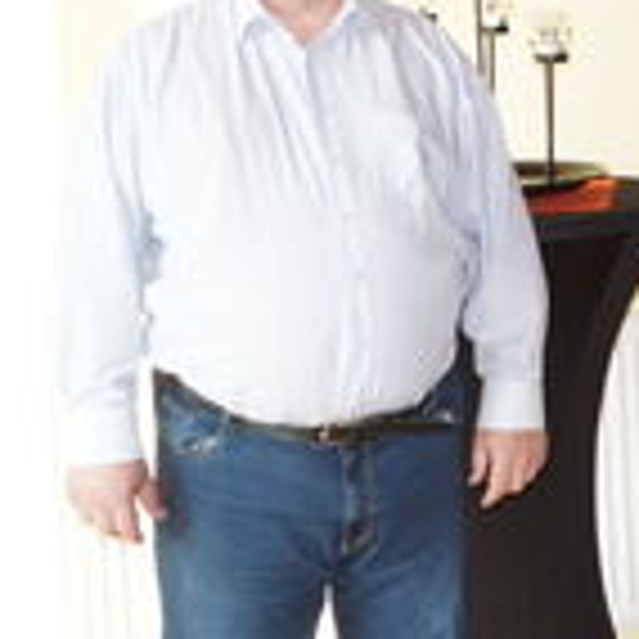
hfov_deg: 15.3
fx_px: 2088
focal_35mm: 100
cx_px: 1096
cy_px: 108
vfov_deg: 17.2
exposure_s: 1/60
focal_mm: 20
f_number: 4
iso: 250
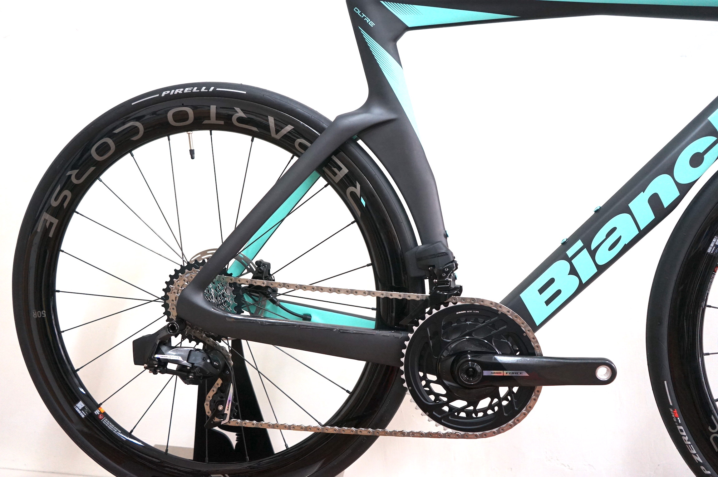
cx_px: 359
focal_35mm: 28
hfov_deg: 65.5
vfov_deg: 46.3
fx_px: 558
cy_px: 238
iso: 1600
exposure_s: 1/160
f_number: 4
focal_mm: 28
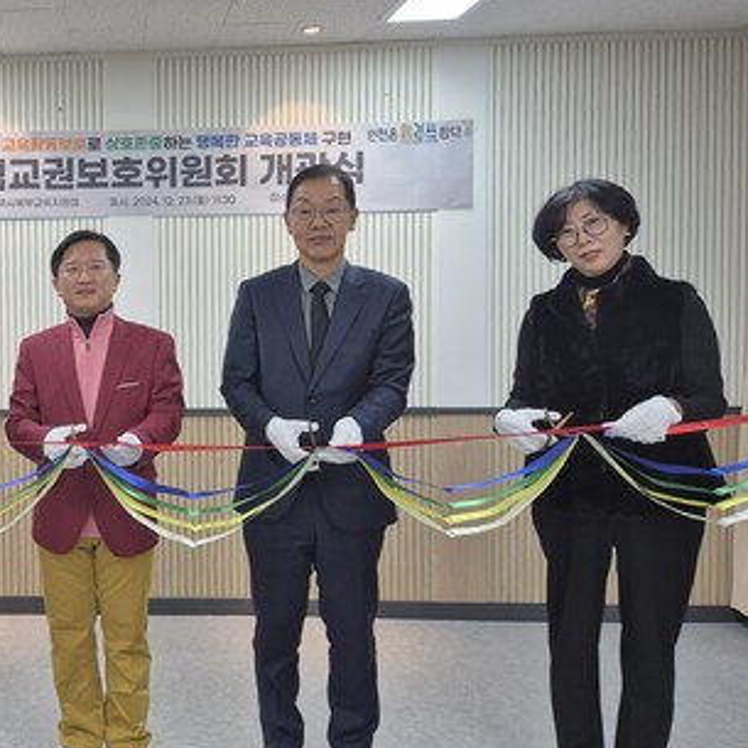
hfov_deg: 38.7
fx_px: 978
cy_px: 329
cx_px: 61
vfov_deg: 41.8
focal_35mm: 40
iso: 80
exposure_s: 1/180
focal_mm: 5.4
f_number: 1.8
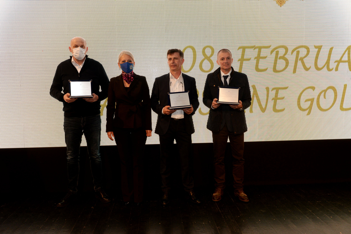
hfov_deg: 60.3
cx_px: 176
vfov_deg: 42.3
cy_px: 117
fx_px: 302
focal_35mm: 31
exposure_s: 1/125
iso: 1000
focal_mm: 31
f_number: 5.6
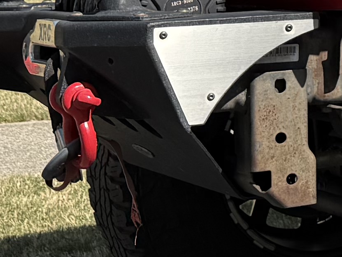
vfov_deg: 8.7
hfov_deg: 10.1
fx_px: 1630
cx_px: 872
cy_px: -160
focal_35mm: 165
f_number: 1.78
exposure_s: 1/2907
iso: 80
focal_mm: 6.76
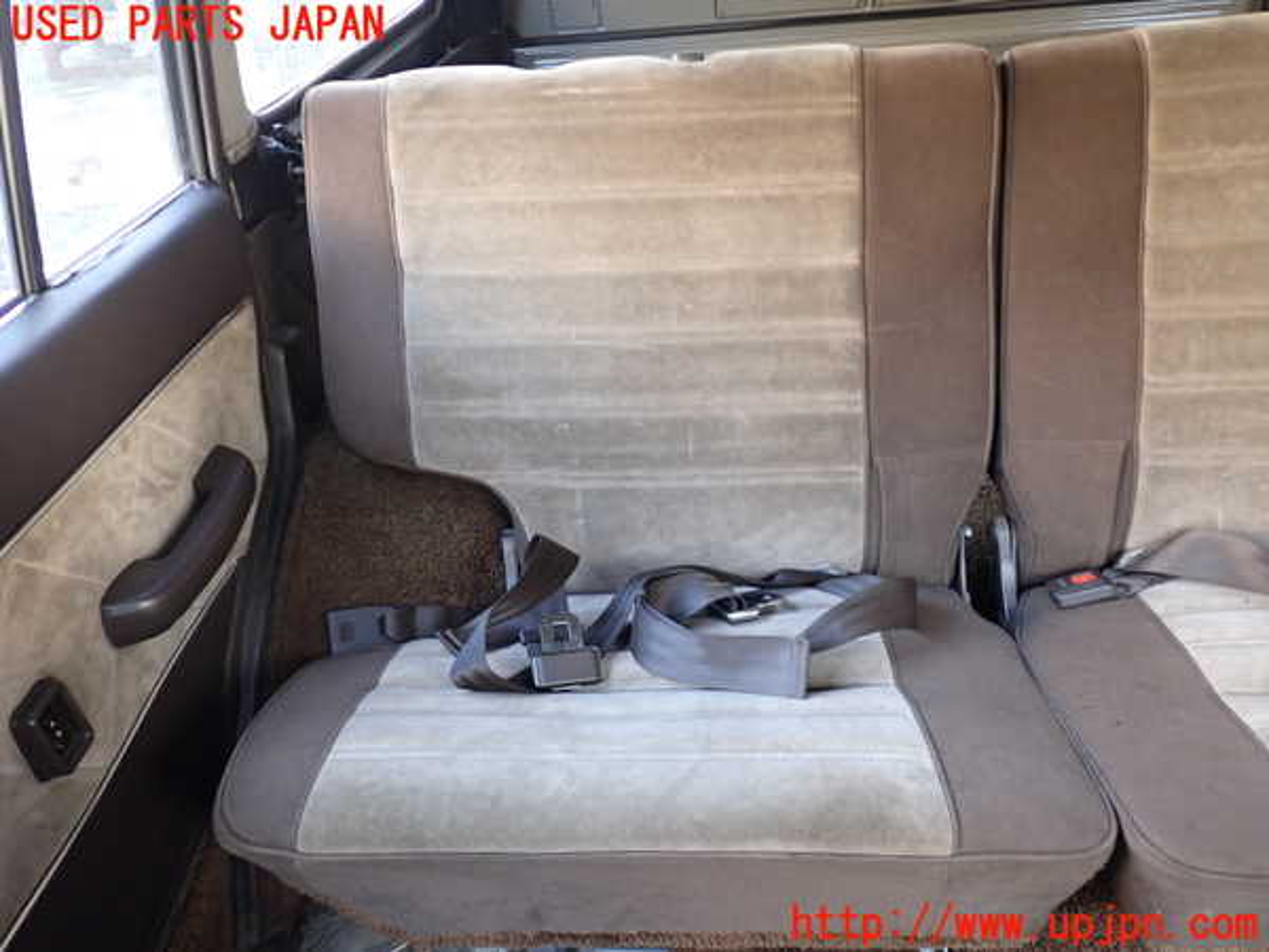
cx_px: 634
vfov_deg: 46.8
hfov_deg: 60.0
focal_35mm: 30
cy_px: 476
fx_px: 1100
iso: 250
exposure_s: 1/30
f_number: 2.3
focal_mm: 5.4
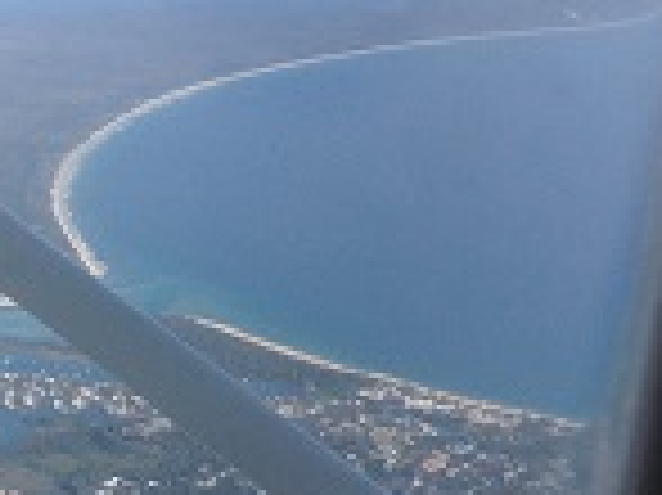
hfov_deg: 15.4
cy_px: 398
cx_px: -315
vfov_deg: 12.4
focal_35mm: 119
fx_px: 2274
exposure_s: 1/1314
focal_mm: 4.28
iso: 50
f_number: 2.4
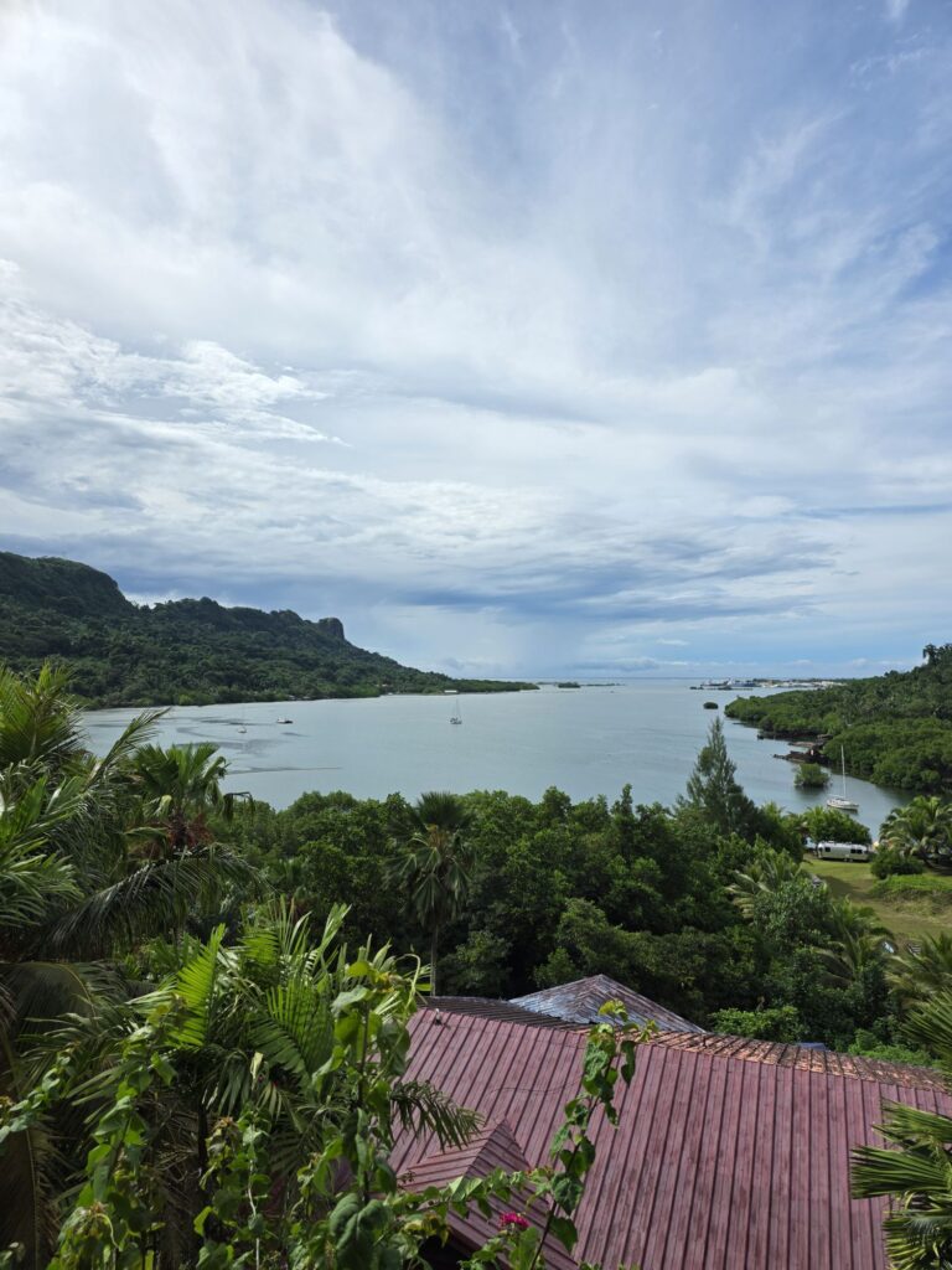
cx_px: 476
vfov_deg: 73.9
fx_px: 843
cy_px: 635
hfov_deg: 58.9
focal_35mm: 23
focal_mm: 6.3
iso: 80
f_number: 1.7
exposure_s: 1/7944
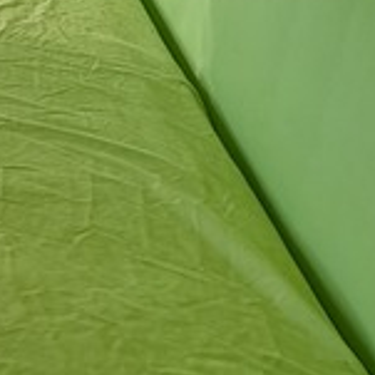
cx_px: -243
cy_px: 122
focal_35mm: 117
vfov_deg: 14.9
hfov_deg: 13.7
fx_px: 1434
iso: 20
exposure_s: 1/50
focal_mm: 4.6
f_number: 2
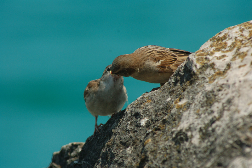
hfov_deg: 6.9
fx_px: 2098
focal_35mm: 300
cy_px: 84
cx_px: 126
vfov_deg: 4.6
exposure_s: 1/1250
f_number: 4.5
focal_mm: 200
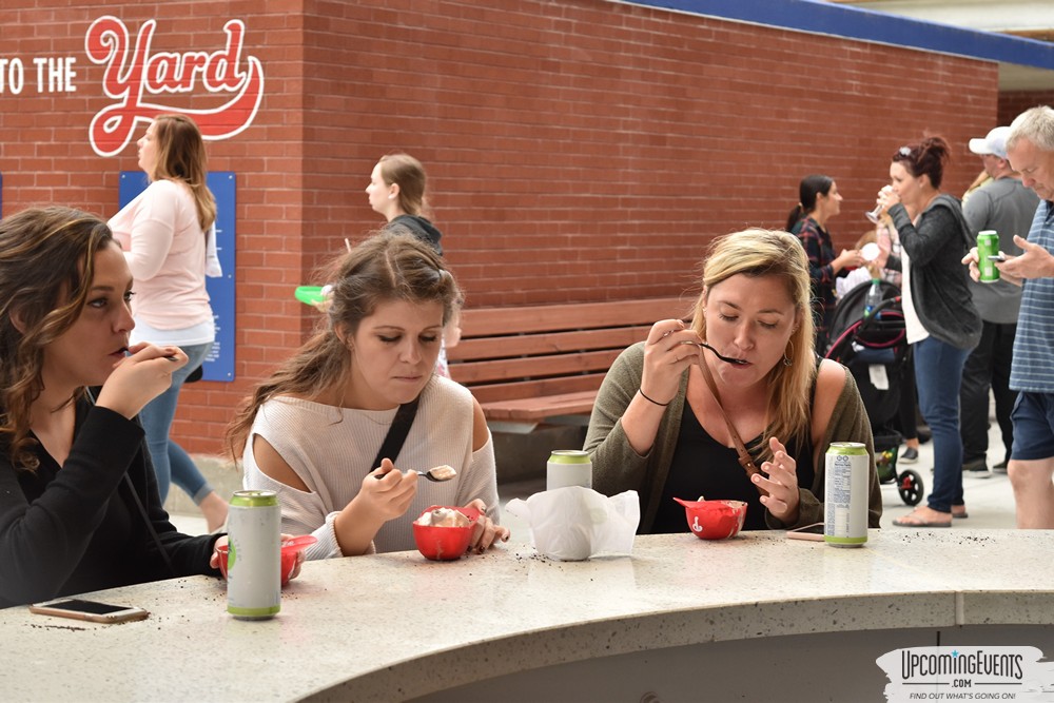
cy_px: 352
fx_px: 2416
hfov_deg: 24.6
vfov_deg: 16.6
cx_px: 527
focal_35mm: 82
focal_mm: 55
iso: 400
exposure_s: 1/160
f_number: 6.3
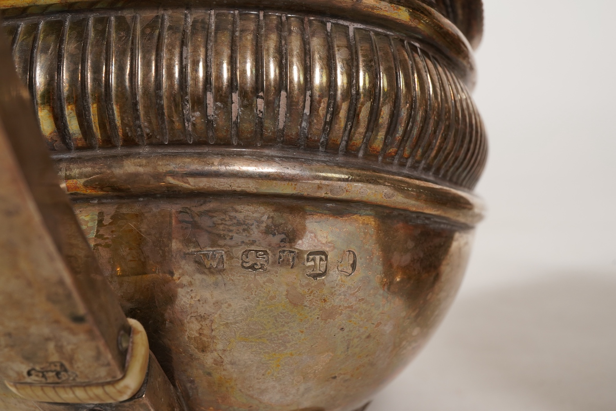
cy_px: 206
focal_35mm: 45
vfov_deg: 29.9
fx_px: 770
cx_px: 308
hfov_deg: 43.6
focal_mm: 30
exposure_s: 1/125
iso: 400
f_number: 22
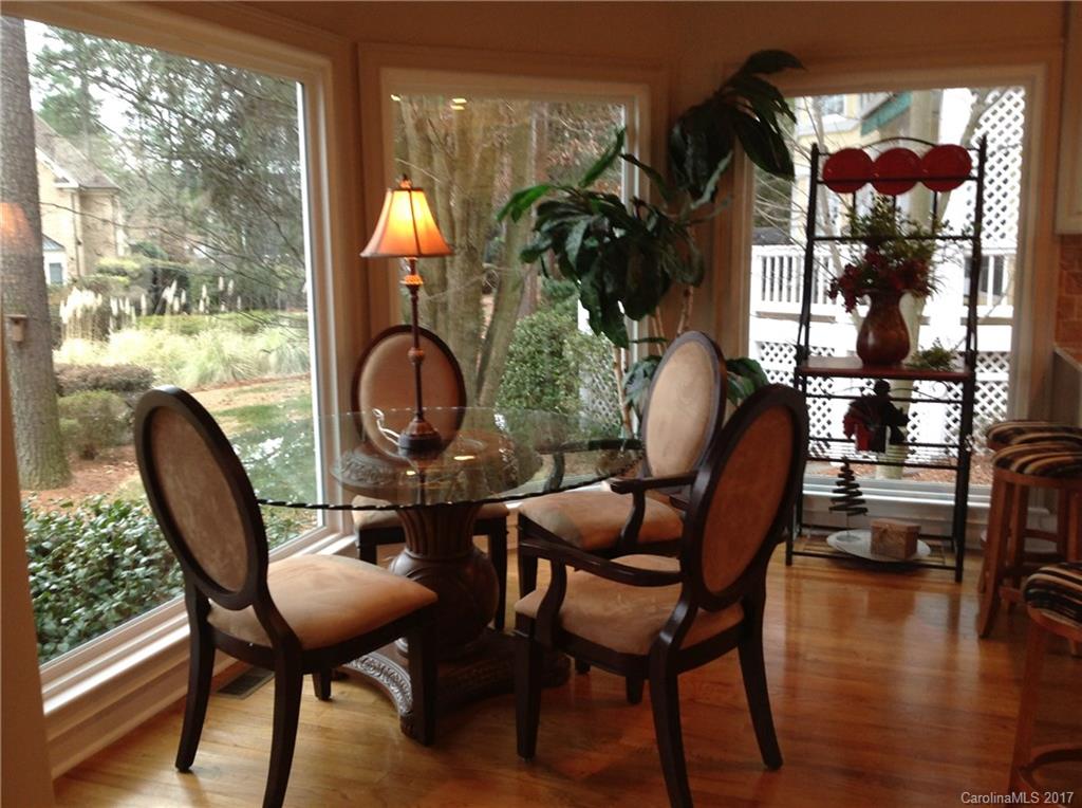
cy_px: 404
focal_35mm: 35
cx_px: 541
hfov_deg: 52.7
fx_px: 1092
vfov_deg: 40.6
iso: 100
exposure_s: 1/15
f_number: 2.4
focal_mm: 4.28
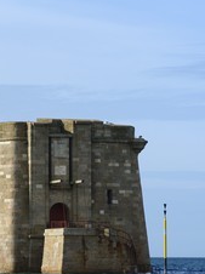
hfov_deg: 8.2
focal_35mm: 179
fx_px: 1416
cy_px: 161
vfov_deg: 11.1
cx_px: -45
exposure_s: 1/1000
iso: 400
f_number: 8
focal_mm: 100
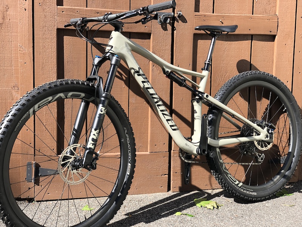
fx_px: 454
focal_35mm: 52
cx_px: 151
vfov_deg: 28.0
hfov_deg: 36.8
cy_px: 114
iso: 16
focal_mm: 6
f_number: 2.4
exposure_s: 1/282
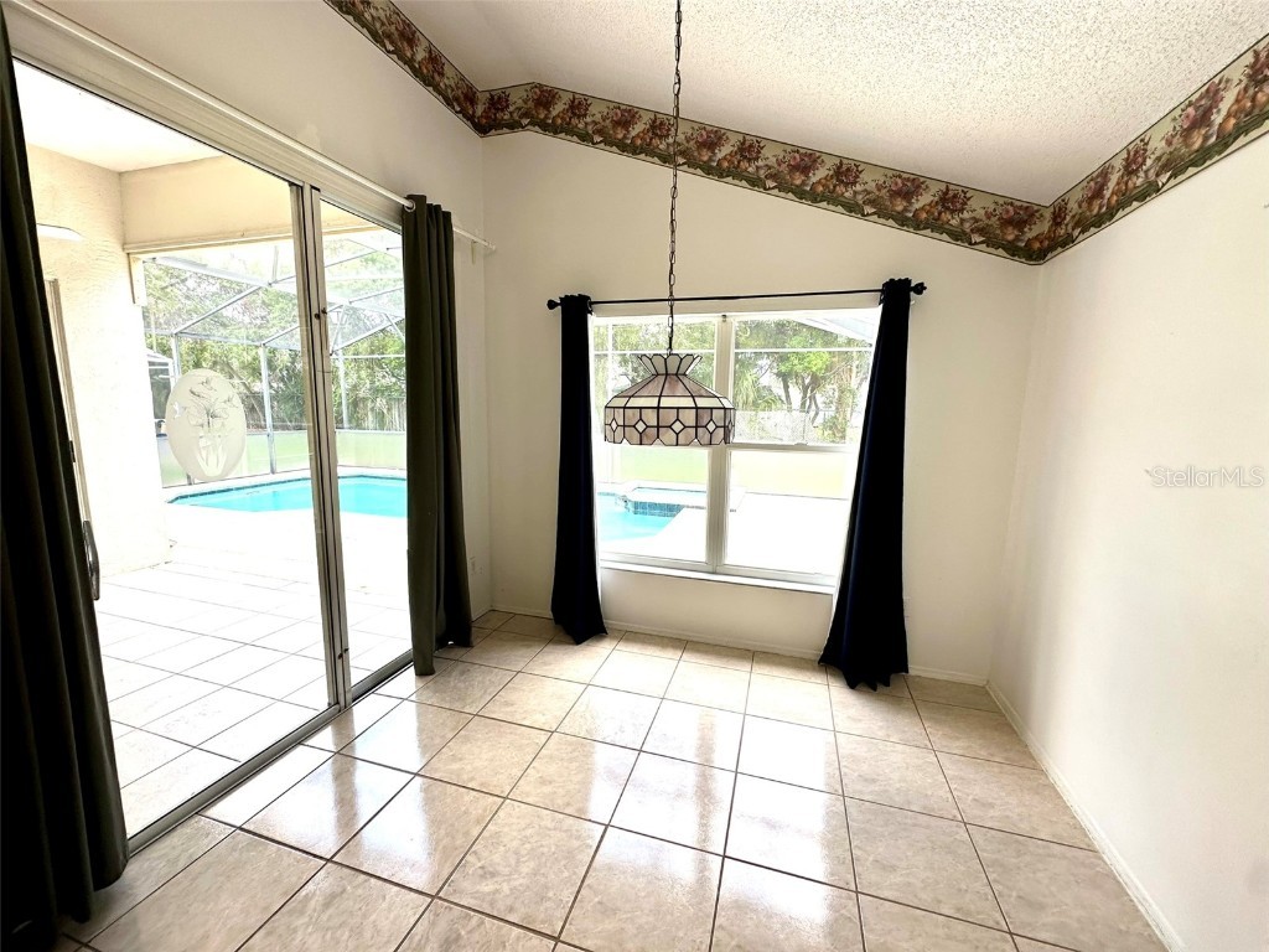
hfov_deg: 102.1
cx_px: 634
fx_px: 513
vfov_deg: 85.7
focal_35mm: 14
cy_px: 476
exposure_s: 1/120
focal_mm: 2.22
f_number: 2.2
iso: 50
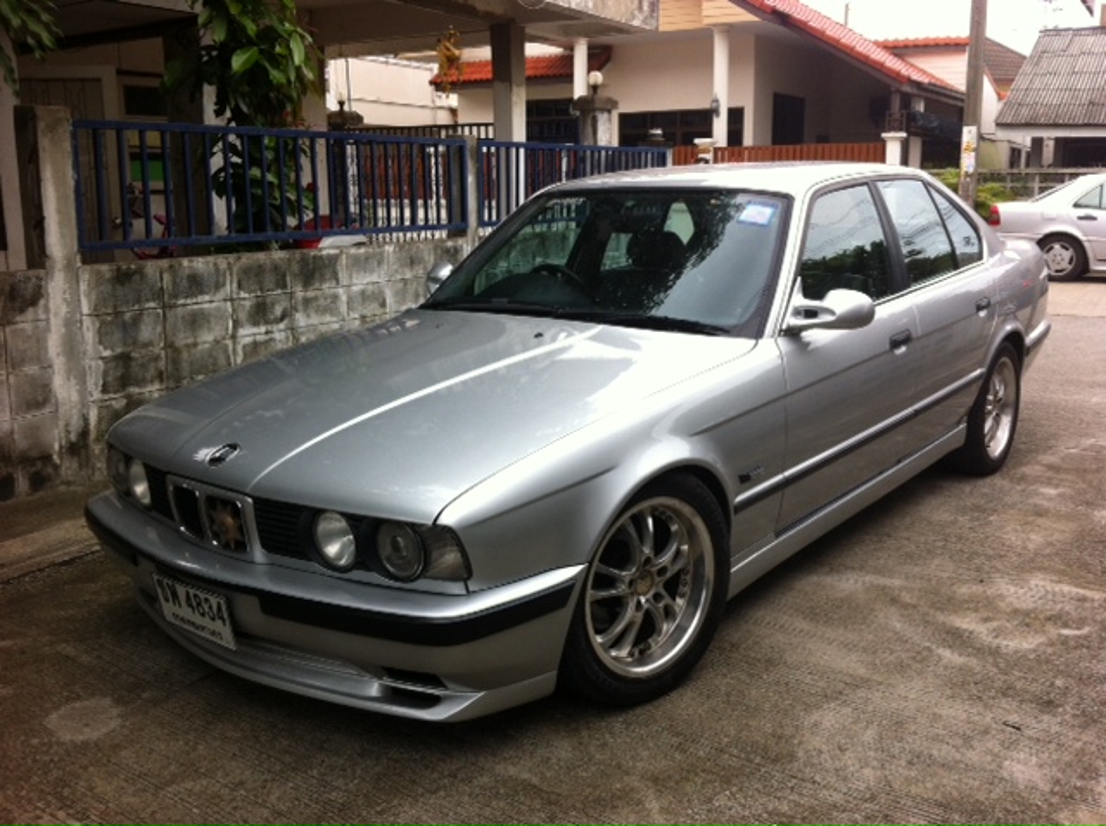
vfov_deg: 40.6
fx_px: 1117
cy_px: 413
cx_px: 553
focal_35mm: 35
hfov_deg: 52.7
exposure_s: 1/282
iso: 80
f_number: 2.8
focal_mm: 3.85
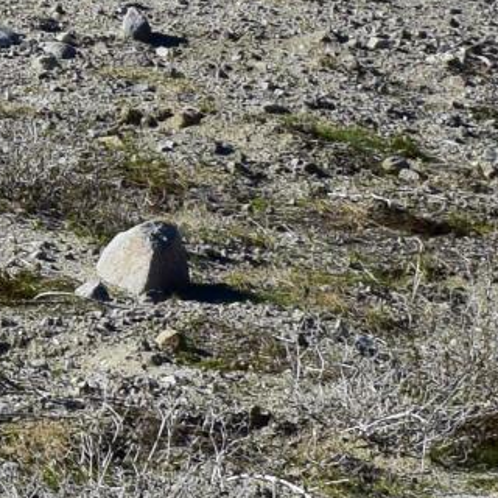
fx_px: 5453
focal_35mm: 335
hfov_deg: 4.9
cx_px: -1102
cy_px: -448
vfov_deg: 5.1
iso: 200
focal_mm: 28
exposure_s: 1/800
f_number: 9
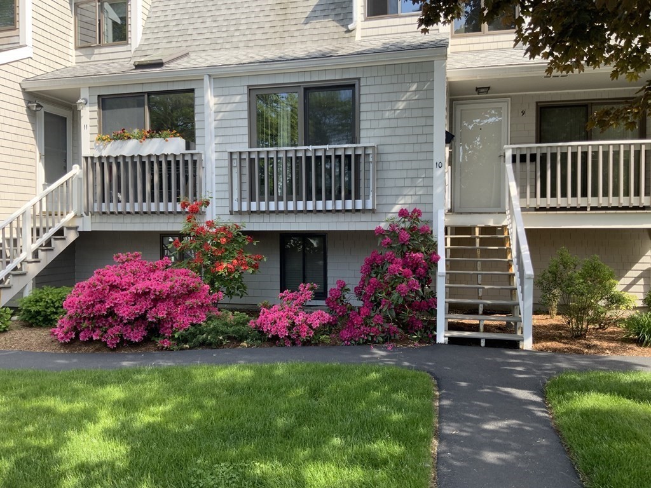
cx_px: 326
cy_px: 244
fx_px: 545
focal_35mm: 29
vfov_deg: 48.2
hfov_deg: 61.7
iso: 16
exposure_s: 1/316
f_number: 1.8
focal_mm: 3
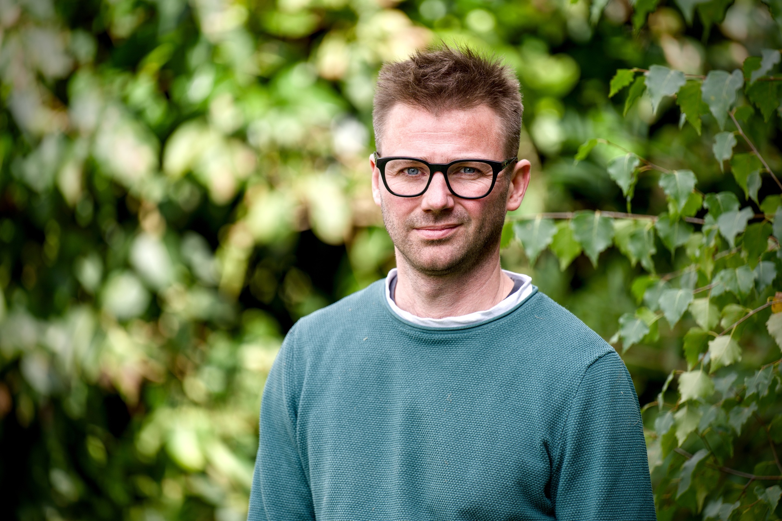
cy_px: 260
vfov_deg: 6.9
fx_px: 4344
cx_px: 391
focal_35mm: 200
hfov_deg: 10.3
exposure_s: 1/400
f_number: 2.8
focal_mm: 200
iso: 64
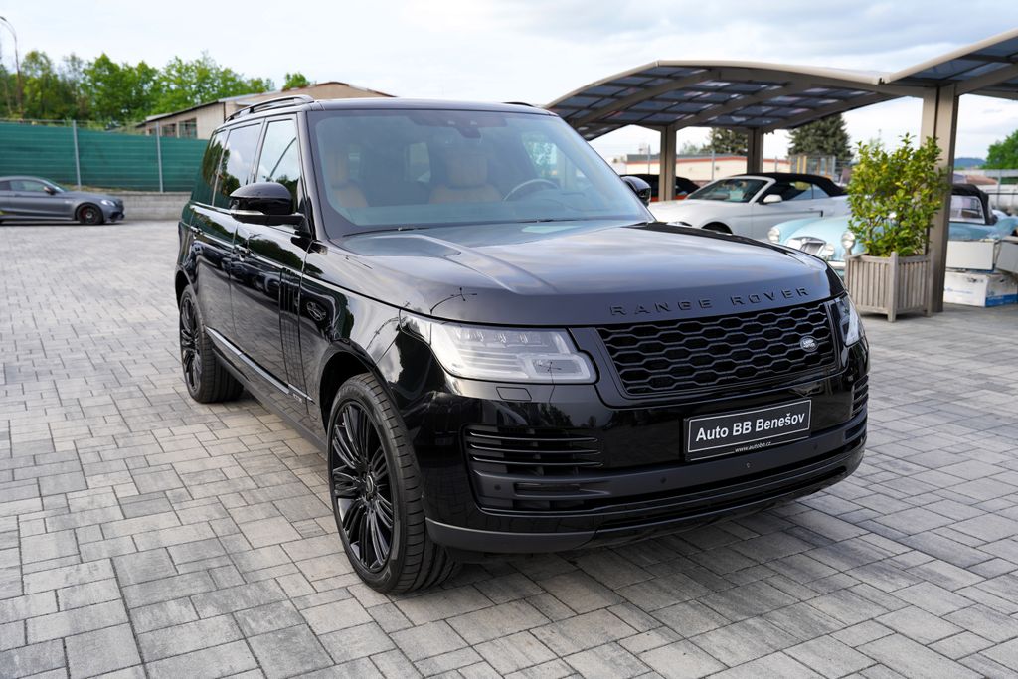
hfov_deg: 57.2
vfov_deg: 40.0
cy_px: 340
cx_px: 509
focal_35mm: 33
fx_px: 933
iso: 100
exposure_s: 1/80
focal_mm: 33
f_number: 4
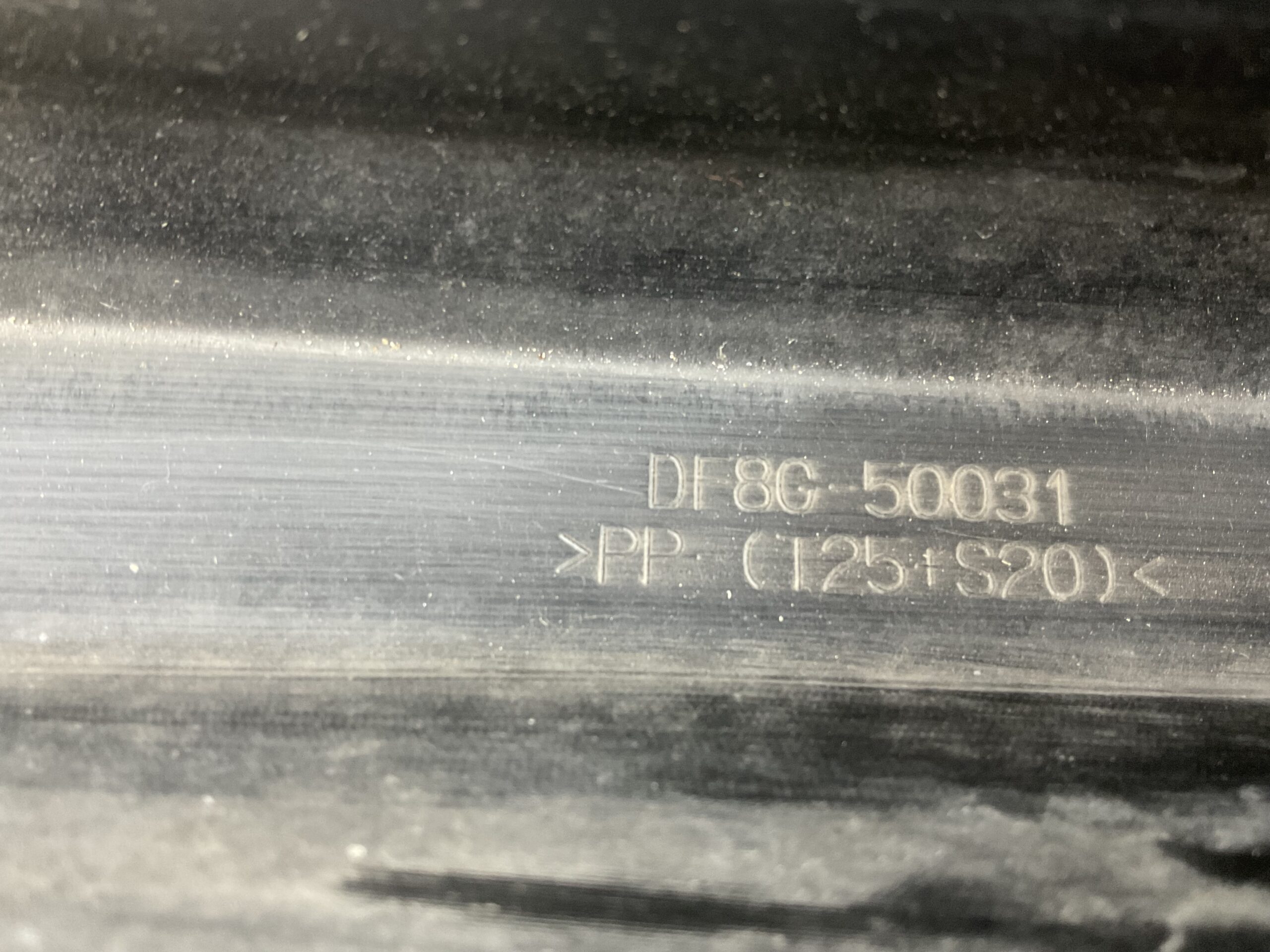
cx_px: 635
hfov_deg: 61.7
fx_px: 1064
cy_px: 476
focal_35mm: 29
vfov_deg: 48.2
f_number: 1.8
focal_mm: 3
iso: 250
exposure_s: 1/33
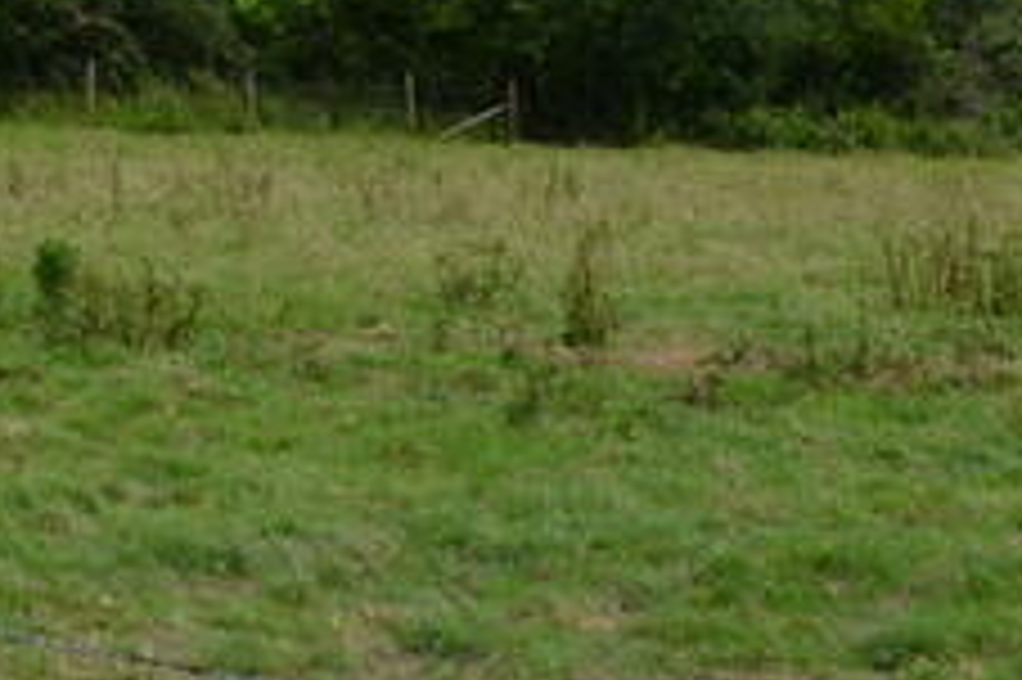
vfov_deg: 11.0
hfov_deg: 16.1
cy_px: -187
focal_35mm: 122
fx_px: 3461
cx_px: -243
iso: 100
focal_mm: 18
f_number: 8
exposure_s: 1/250
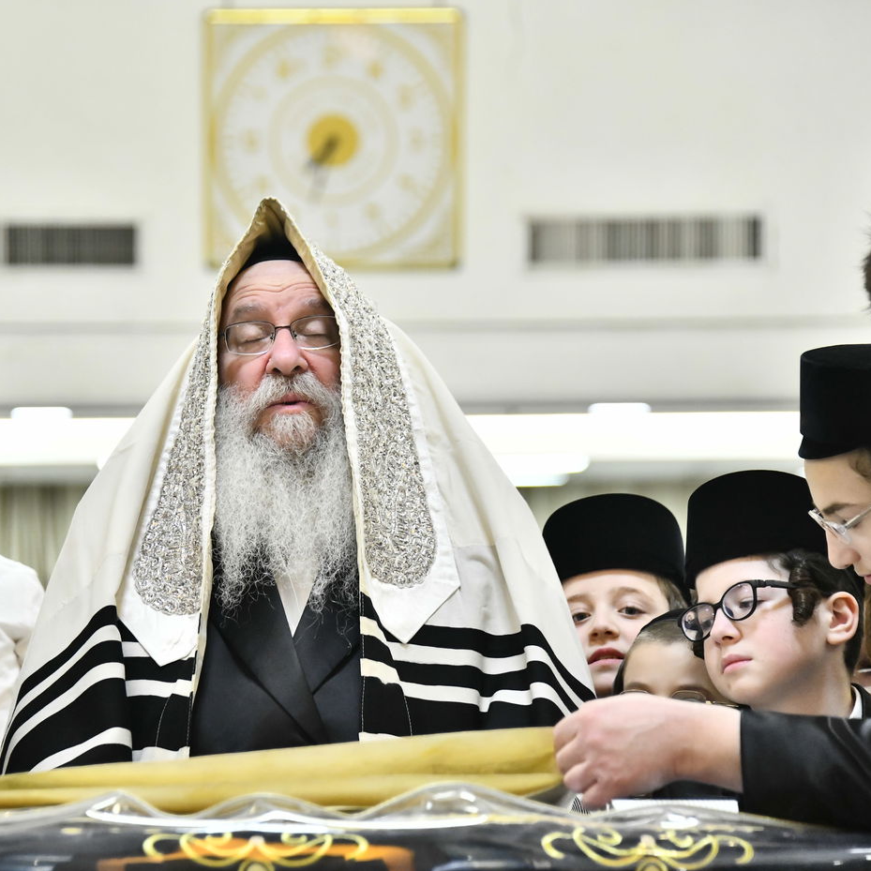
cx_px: 293
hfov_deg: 9.1
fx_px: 5466
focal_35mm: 192
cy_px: 436
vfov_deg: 9.1
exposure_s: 1/125
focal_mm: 150
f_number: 5.6
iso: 4000
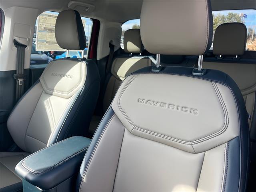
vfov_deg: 53.1
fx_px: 192
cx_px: 128
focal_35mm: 26
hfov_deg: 67.3
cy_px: 96
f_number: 1.6
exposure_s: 1/180
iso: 50
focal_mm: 5.1
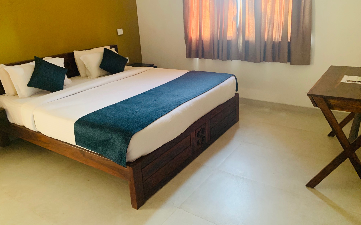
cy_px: 97
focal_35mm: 28
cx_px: 178
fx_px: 275
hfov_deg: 66.5
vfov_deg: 44.4
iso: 400
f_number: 1.8
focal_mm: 4.25
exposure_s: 1/43
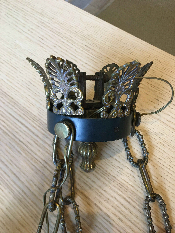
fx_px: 195
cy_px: 116
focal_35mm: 29
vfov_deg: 61.7
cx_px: 88
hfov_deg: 48.2
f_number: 2.2
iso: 200
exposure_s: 1/33
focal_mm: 4.15
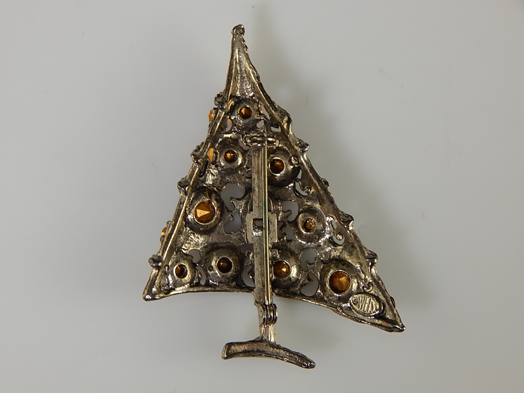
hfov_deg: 15.1
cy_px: 196
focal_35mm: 131
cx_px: 262
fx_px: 1983
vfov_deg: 11.3
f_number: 4.8
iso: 125
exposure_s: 1/30
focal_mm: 23.4
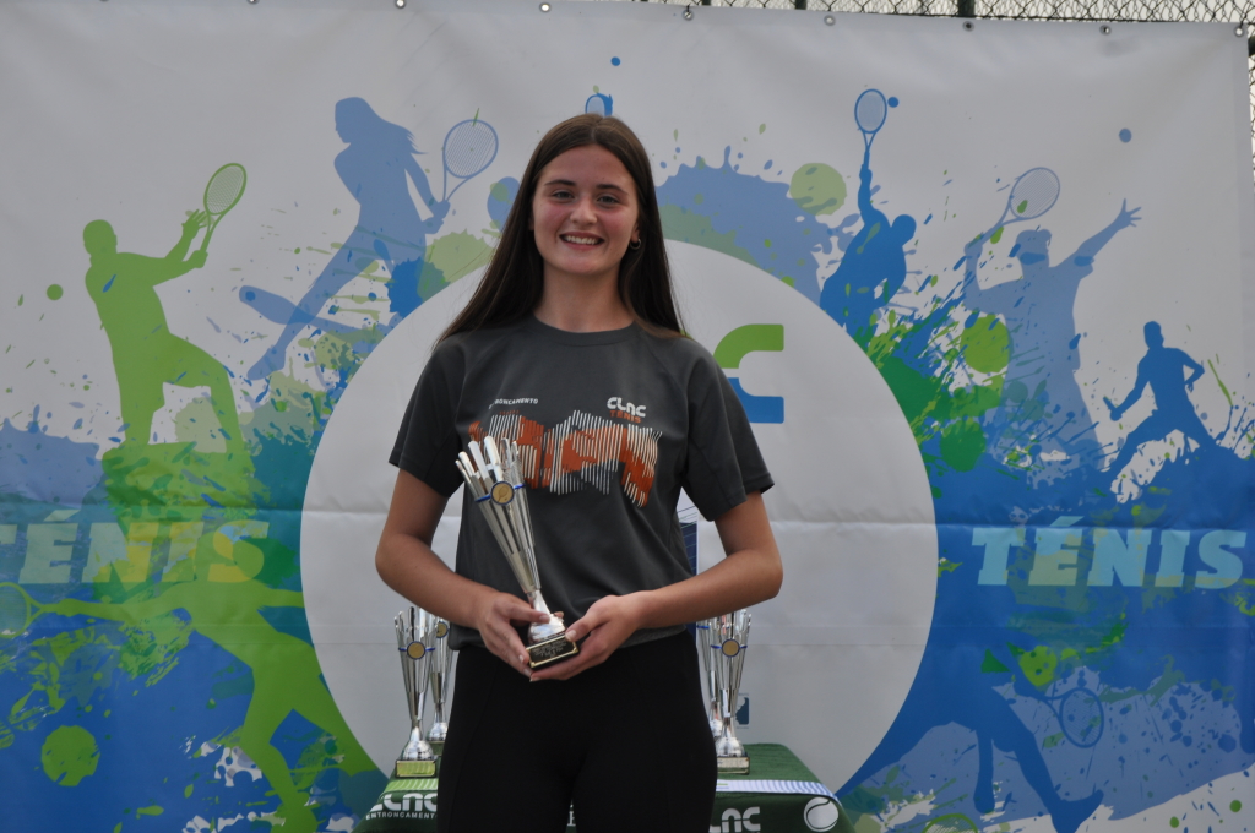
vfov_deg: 20.1
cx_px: 628
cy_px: 416
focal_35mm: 68
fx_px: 2350
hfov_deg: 29.9
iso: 200
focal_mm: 45
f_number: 7.1
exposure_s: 1/200
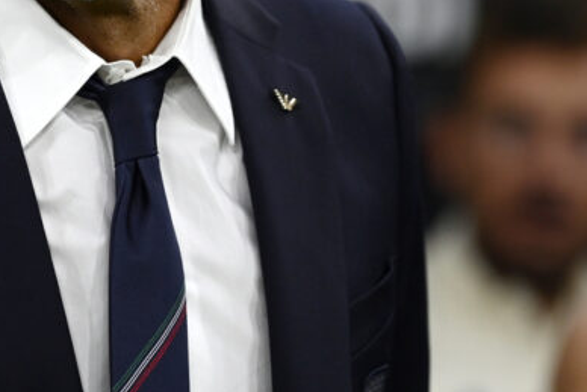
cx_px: 85
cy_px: 6
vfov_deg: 2.7
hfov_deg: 4.0
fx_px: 8400
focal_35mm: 515
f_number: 3.5
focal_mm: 200
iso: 2000
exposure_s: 1/1250
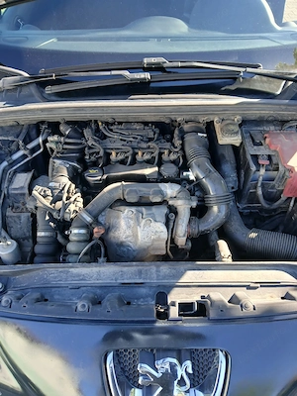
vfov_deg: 67.3
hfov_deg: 53.1
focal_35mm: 26
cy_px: 198
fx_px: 297
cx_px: 148
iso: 32
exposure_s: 1/50.3
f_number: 1.8
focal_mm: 3.98
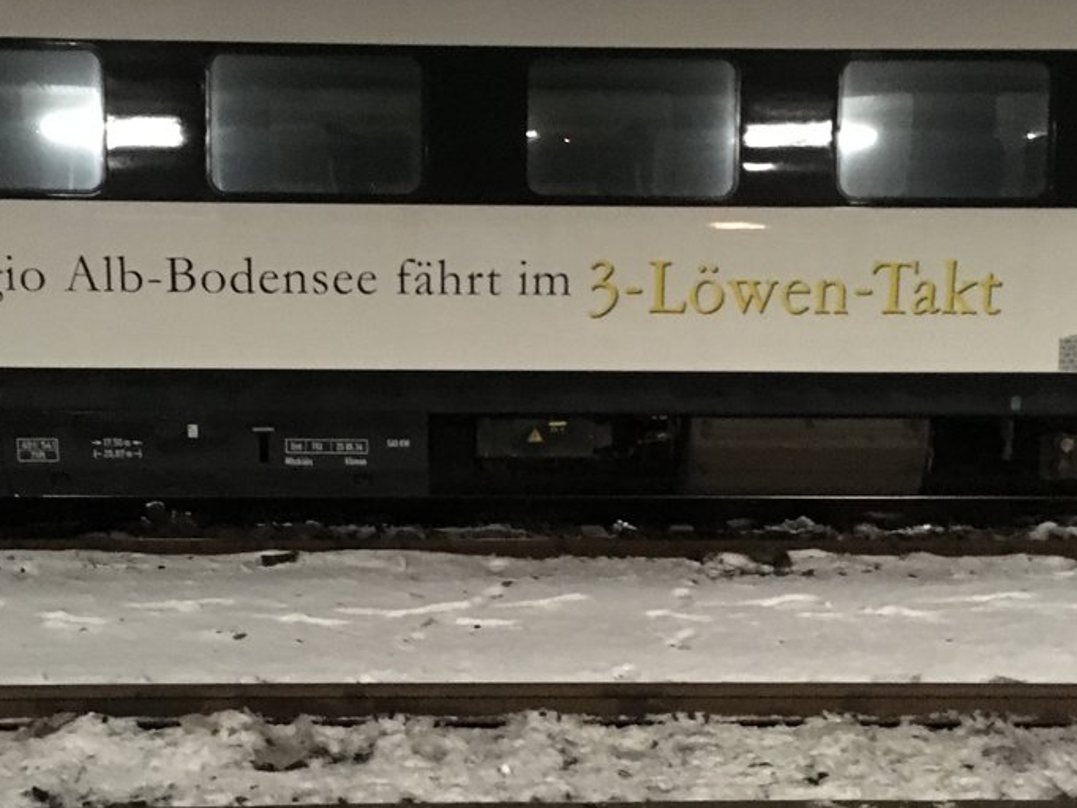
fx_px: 1587
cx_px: 520
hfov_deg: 37.5
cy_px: 439
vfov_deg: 28.6
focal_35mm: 51
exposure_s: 1/17
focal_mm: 4.15
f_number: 2.2
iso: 800
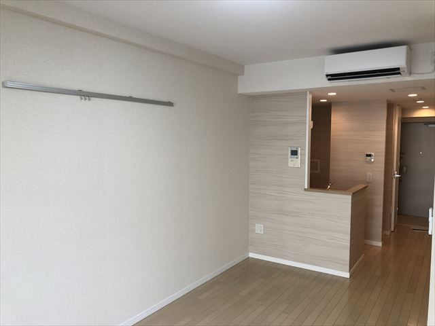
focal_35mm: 28
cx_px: 218
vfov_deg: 49.7
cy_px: 163
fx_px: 352
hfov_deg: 63.4
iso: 40
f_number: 1.8
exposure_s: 1/100
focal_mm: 3.99
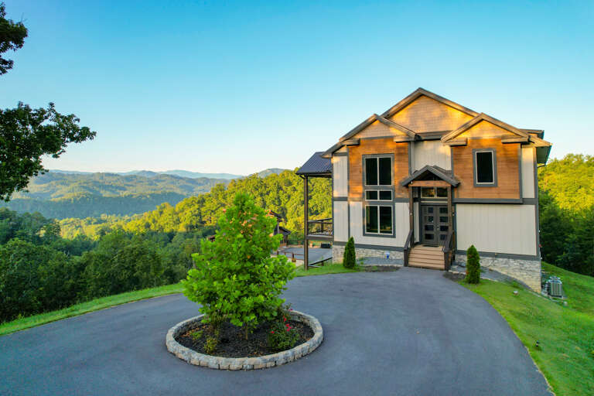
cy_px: 198
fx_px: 363
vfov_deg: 57.2
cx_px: 297
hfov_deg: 78.6
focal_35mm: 22
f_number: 2.8
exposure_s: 1/640
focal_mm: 8.38
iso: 100
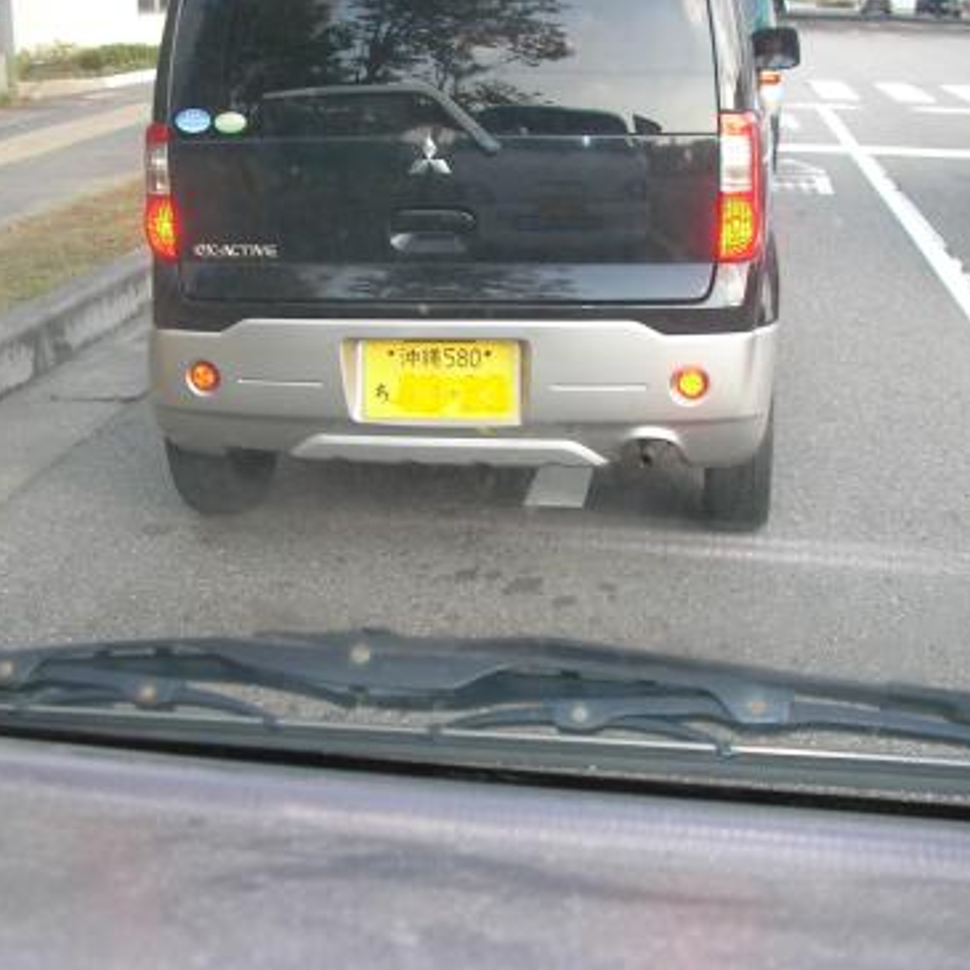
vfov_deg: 36.8
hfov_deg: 36.8
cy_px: 477
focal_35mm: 46
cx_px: 438
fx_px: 1458
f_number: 3.5
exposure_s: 1/50
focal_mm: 6.3
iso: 57
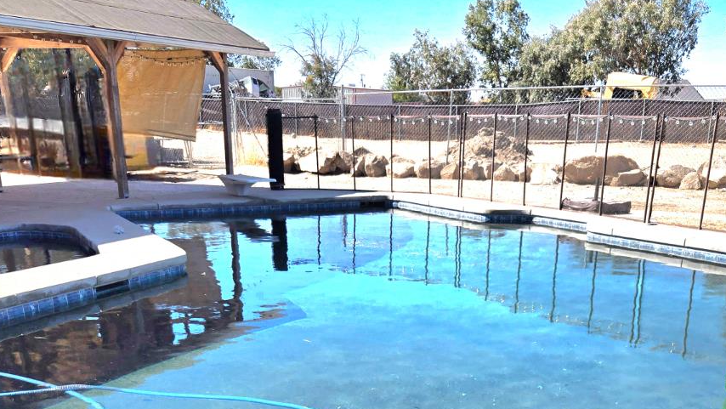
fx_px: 847
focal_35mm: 44
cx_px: 381
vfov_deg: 25.3
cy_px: 444
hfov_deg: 46.4
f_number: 1.8
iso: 25
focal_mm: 5.4
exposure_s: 1/2500
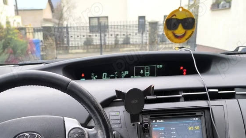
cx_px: 107
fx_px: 293
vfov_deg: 24.4
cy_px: 158
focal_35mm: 45
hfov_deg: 45.4
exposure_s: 1/100
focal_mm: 6.14
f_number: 1.65
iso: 200
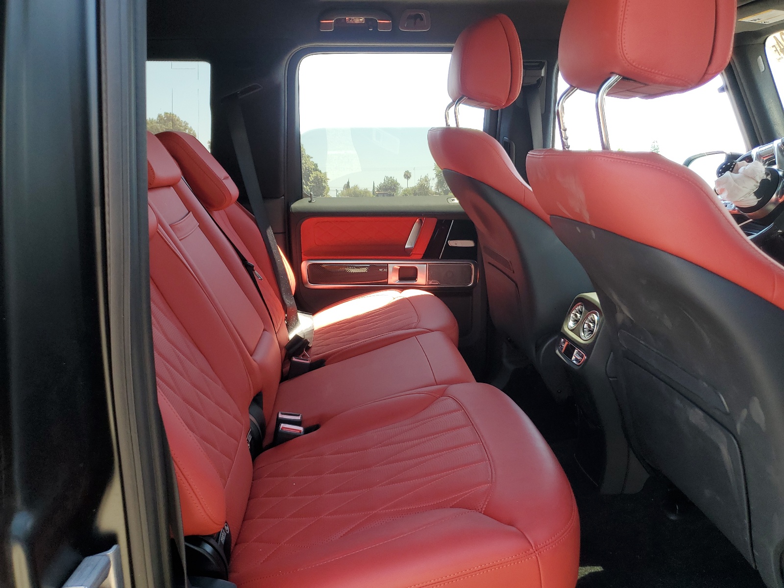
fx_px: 589
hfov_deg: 67.3
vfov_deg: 53.1
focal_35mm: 26
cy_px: 294
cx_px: 392
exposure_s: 1/256
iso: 50
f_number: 1.5
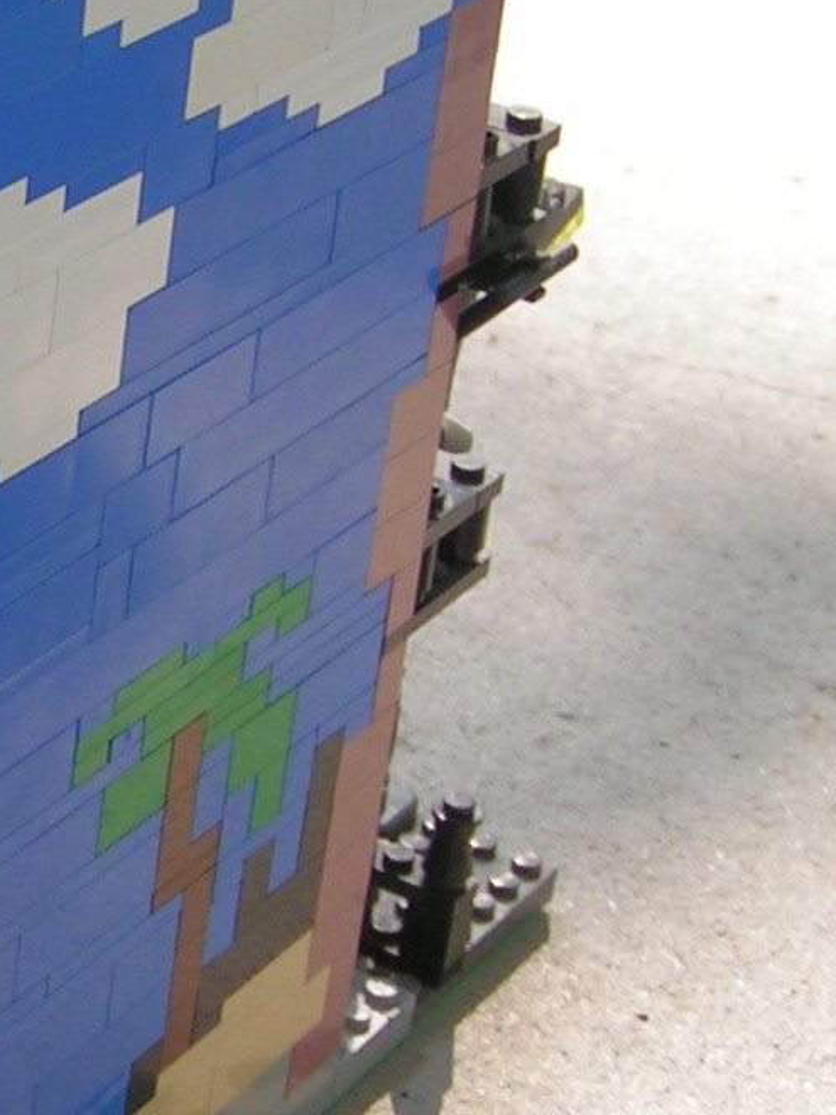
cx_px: -339
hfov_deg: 12.1
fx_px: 3800
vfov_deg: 16.7
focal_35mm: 118
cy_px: 507
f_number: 2.8
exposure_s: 1/100
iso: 50
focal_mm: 5.8
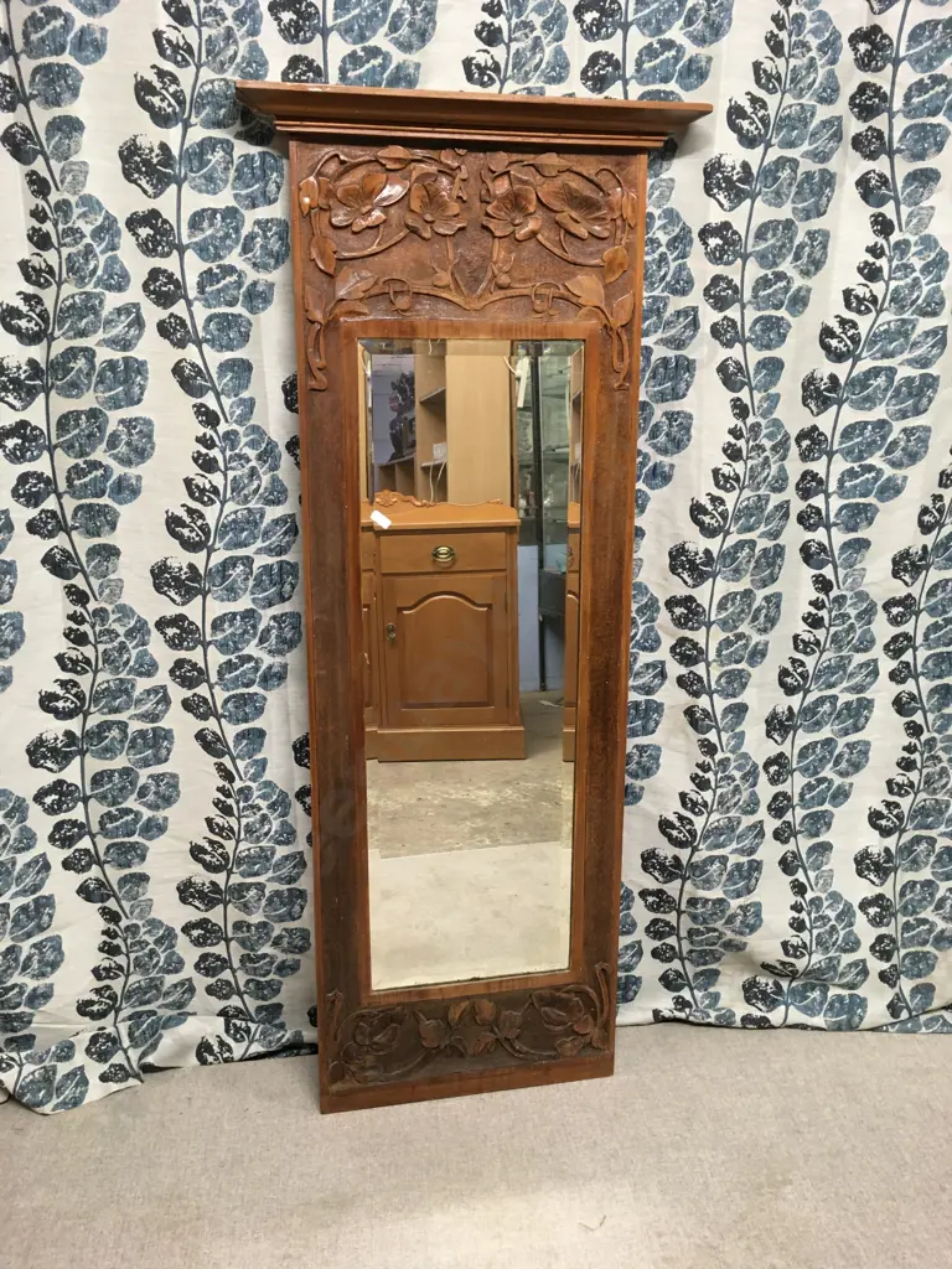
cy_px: 634
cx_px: 476
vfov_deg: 61.7
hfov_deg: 48.2
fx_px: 1063
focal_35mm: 29
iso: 160
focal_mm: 4.15
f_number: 2.2
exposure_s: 1/33
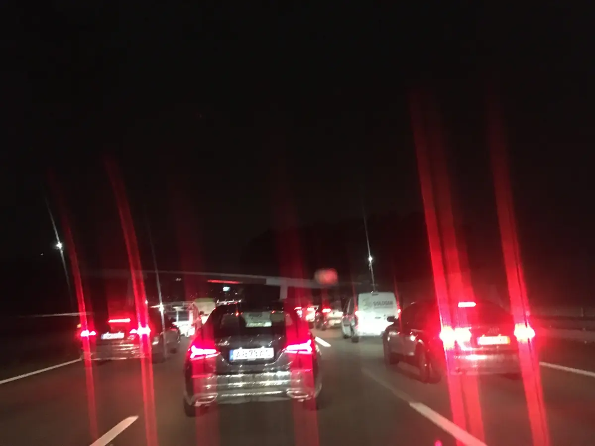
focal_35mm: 29
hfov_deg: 61.7
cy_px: 223
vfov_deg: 48.2
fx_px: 498
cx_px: 298
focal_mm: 4.15
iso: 1250
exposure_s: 1/17
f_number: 2.2
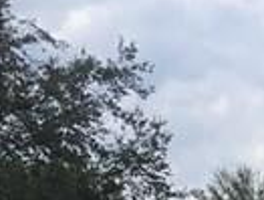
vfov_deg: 6.2
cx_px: 768
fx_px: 1728
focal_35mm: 226
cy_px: 527
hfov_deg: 7.7
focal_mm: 4.15
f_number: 2.2
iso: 25
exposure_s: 1/950
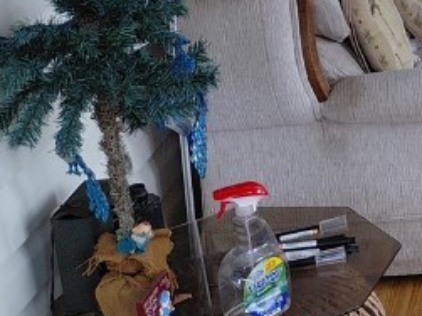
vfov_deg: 14.0
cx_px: 817
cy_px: -84
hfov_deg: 15.7
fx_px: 1243
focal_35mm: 102
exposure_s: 1/120
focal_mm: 4.69
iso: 64
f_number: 1.8
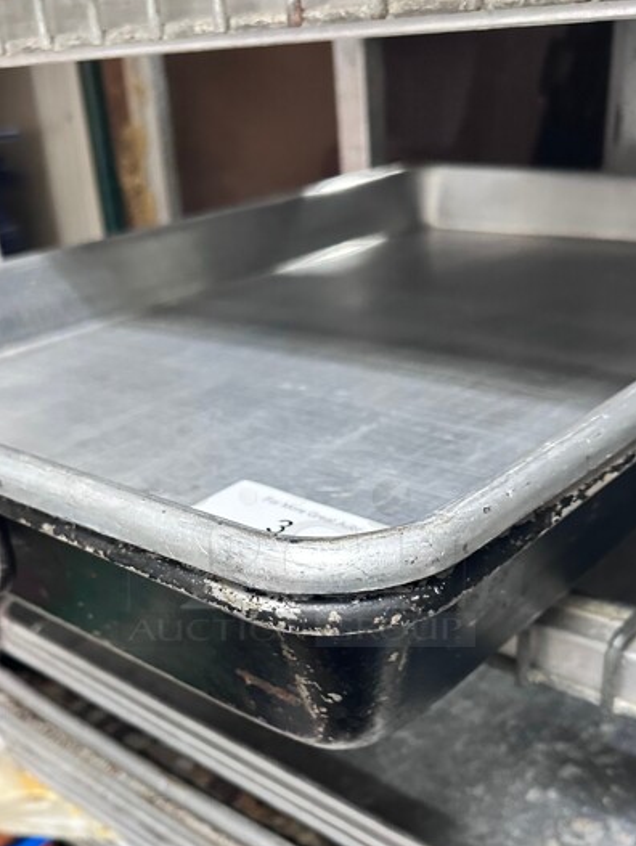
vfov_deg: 49.3
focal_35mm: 37
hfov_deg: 38.7
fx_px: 905
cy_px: 563
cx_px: 297
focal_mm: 6.86
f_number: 1.78
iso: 500
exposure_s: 1/60
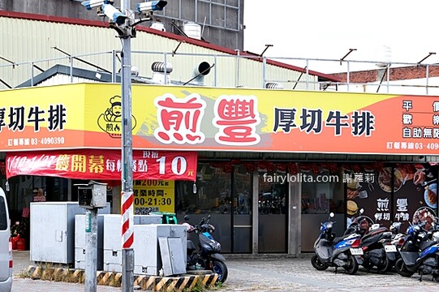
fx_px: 804
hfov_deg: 30.5
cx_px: 190
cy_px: 197
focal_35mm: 66
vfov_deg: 20.5
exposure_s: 1/120
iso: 80
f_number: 5.6
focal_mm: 27.9
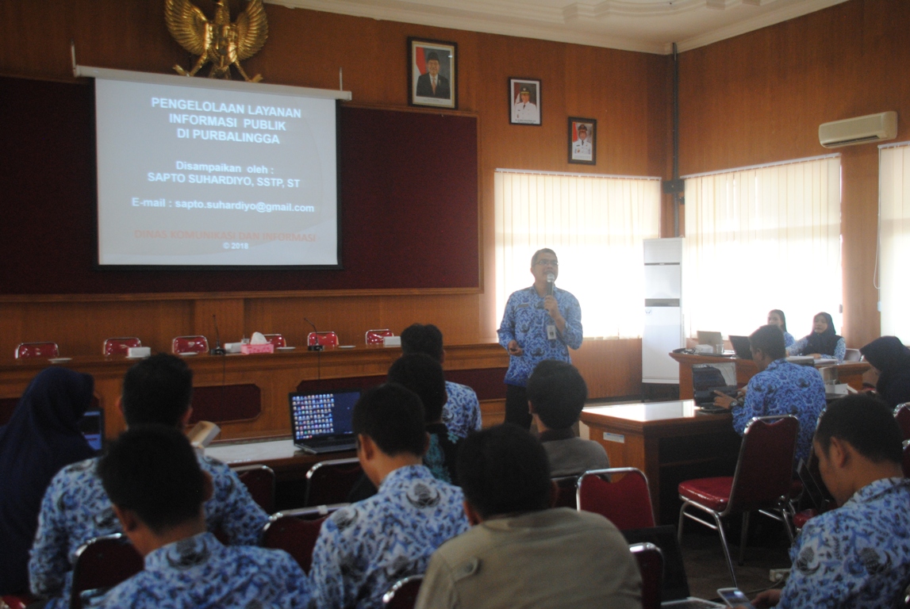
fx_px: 987
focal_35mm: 39
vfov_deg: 34.3
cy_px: 304
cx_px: 455
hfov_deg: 49.5
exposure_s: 1/30
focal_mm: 26
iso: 720
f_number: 4
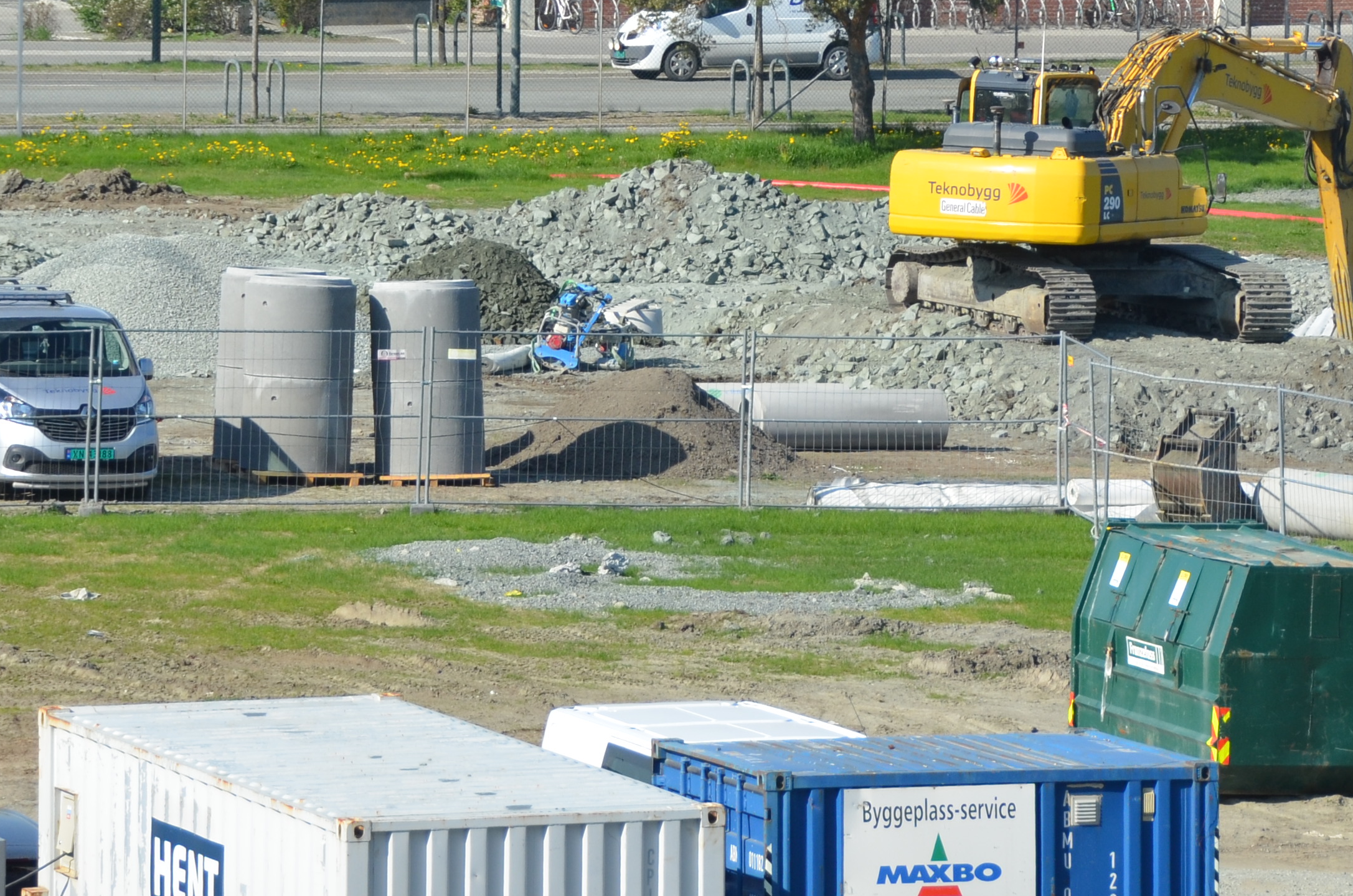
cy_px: 225
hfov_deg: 7.4
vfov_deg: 4.9
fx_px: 10463
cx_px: 609
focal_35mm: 279
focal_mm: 82
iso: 200
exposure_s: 1/640
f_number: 6.3
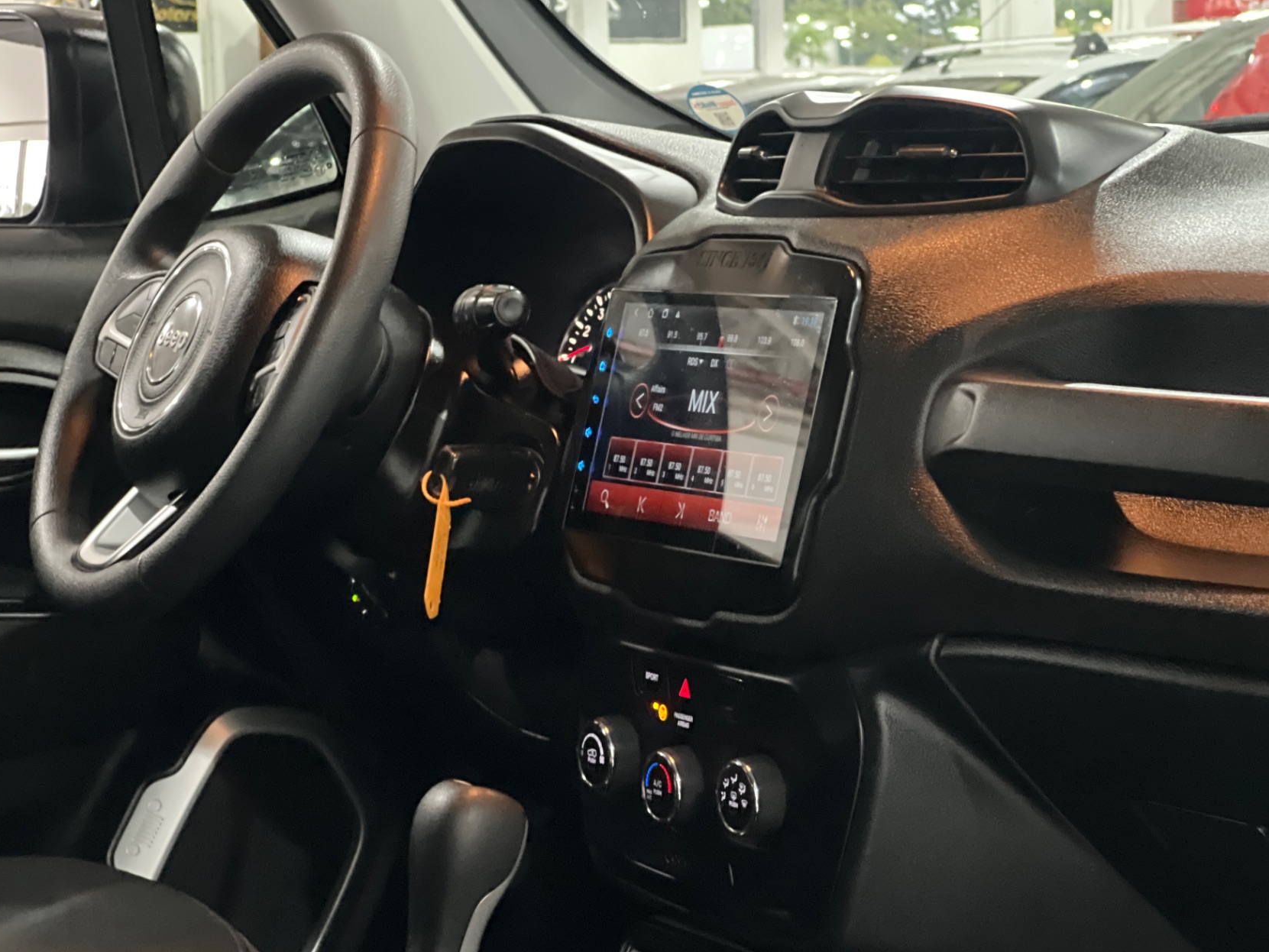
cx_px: 601
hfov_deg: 22.0
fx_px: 3263
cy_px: 537
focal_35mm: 89
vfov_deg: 16.6
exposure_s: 1/15
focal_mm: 9
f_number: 2.8
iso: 1250
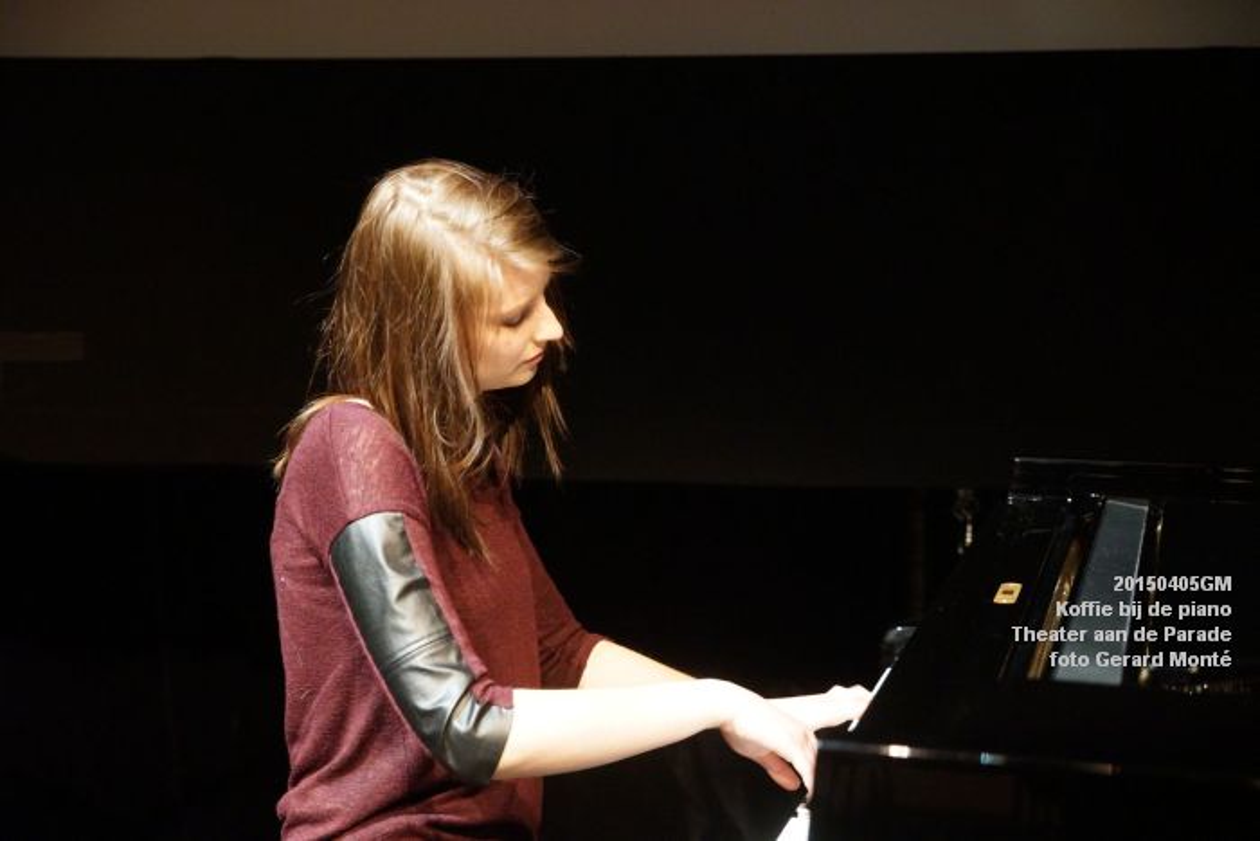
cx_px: 630
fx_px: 2100
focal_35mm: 60
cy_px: 420
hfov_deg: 33.4
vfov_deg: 22.6
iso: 5000
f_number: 4
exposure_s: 1/60
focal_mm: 60
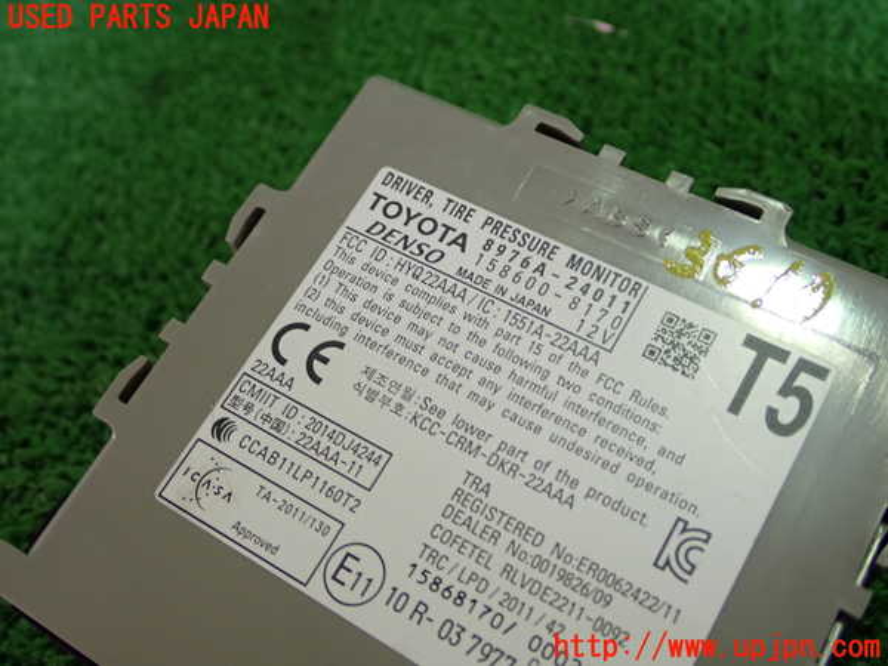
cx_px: 444
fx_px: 1052
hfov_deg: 45.8
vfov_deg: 35.1
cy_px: 333
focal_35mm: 41
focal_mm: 7.31
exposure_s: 1/40
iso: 250
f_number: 2.8
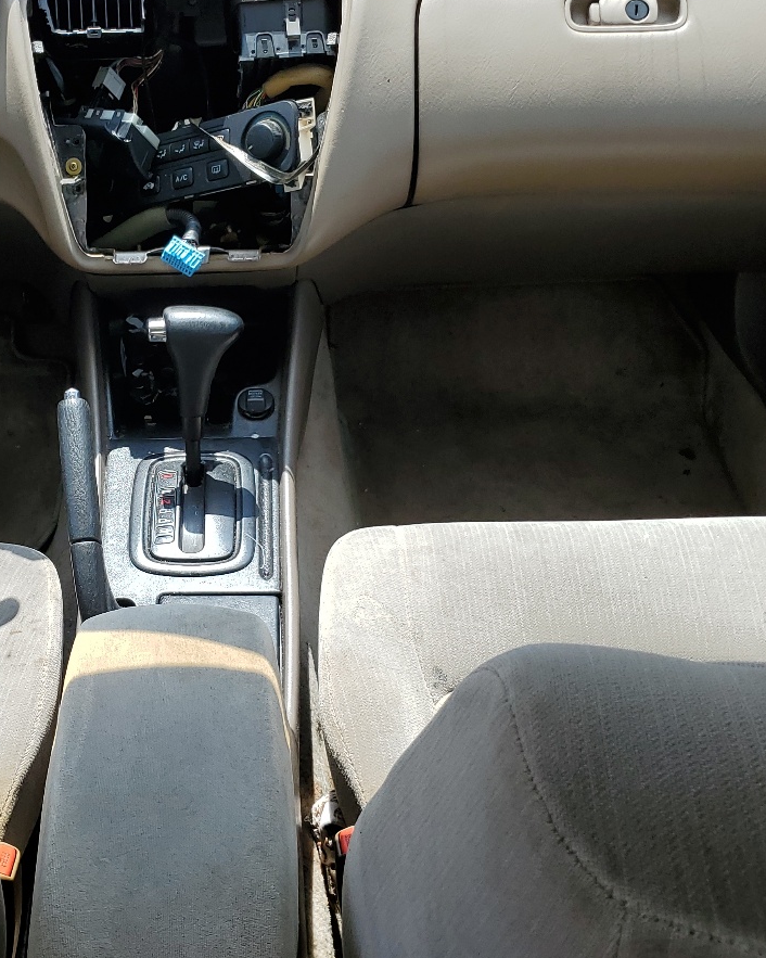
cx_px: 168
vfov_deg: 40.3
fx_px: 1304
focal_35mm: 46
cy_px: 444
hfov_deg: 32.0
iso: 50
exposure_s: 1/1111
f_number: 1.5
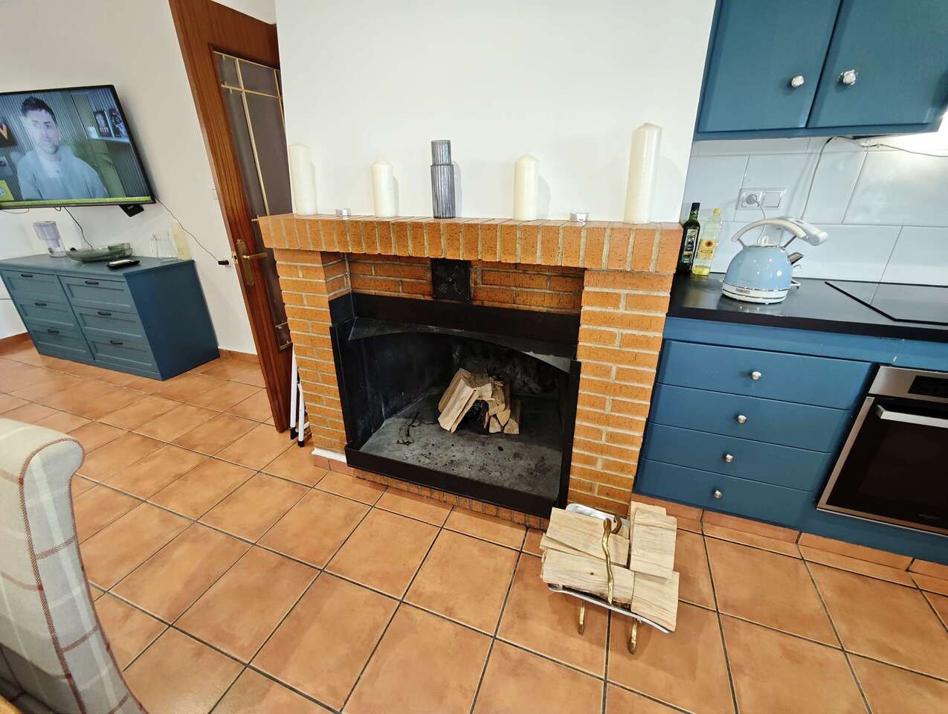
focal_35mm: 14
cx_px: 474
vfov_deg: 85.8
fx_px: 384
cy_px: 357
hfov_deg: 102.0
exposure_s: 1/34.3
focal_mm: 2.16
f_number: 2.2
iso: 640
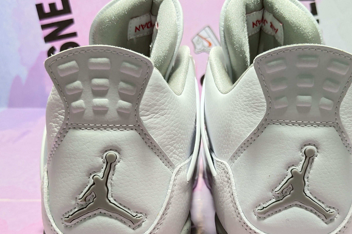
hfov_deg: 41.8
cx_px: 200
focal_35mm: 47
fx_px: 459
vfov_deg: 28.5
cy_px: 147
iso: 50
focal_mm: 4.35
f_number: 1.79
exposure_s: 1/1104
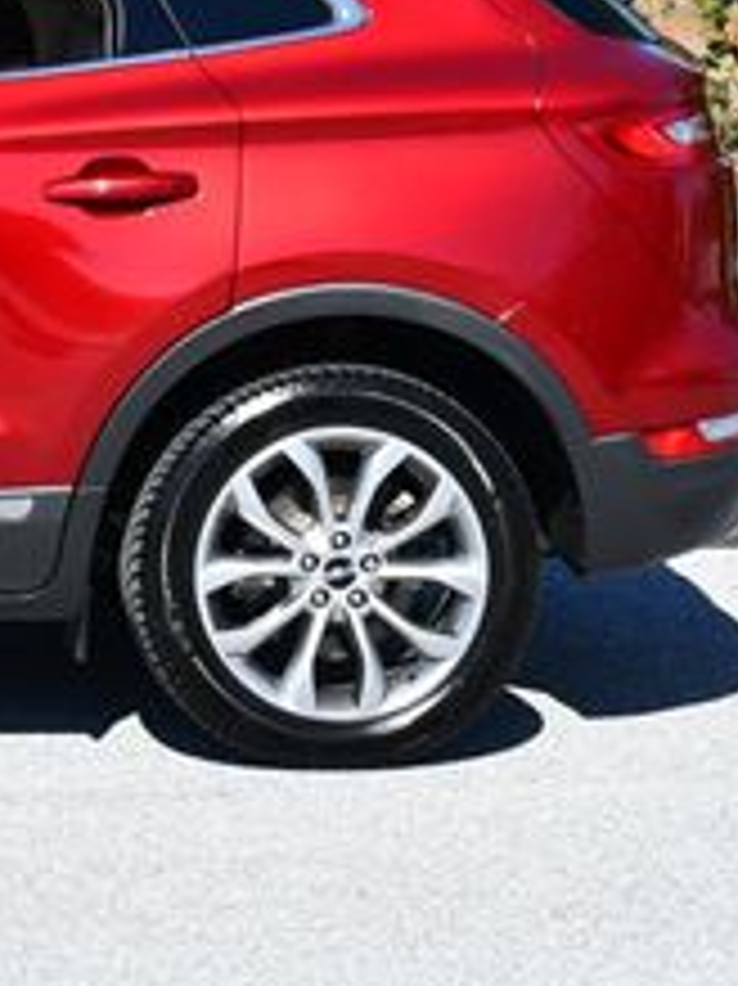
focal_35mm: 180
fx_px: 5122
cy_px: 36
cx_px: -549
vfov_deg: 10.9
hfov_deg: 8.0
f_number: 8
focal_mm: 32
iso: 160
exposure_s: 1/250
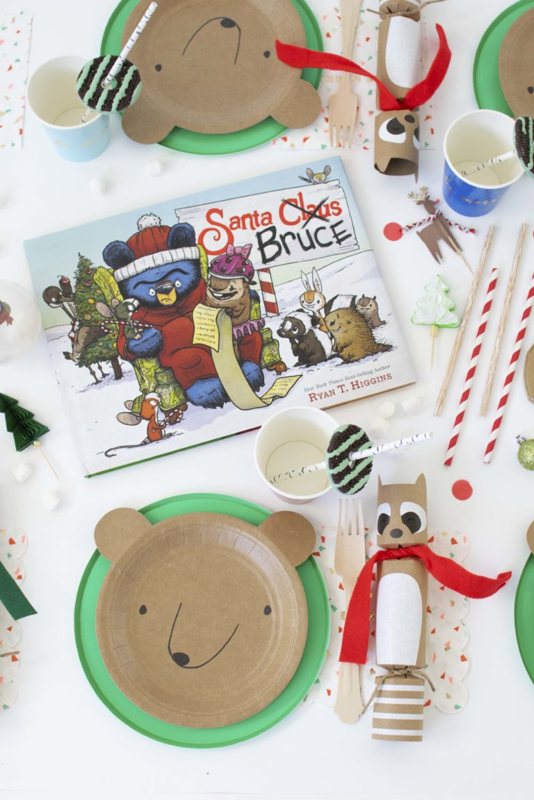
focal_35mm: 52
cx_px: 267
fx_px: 1168
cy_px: 400
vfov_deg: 37.9
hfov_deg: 25.8
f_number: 4.5
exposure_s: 1/80
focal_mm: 35
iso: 500
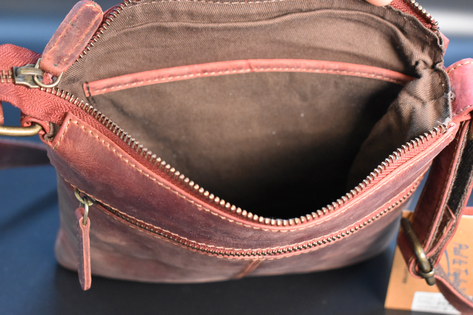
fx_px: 828
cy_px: 158
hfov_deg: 31.9
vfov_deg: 21.6
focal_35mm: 63
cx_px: 236
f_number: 5
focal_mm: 42
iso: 4500
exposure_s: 1/60
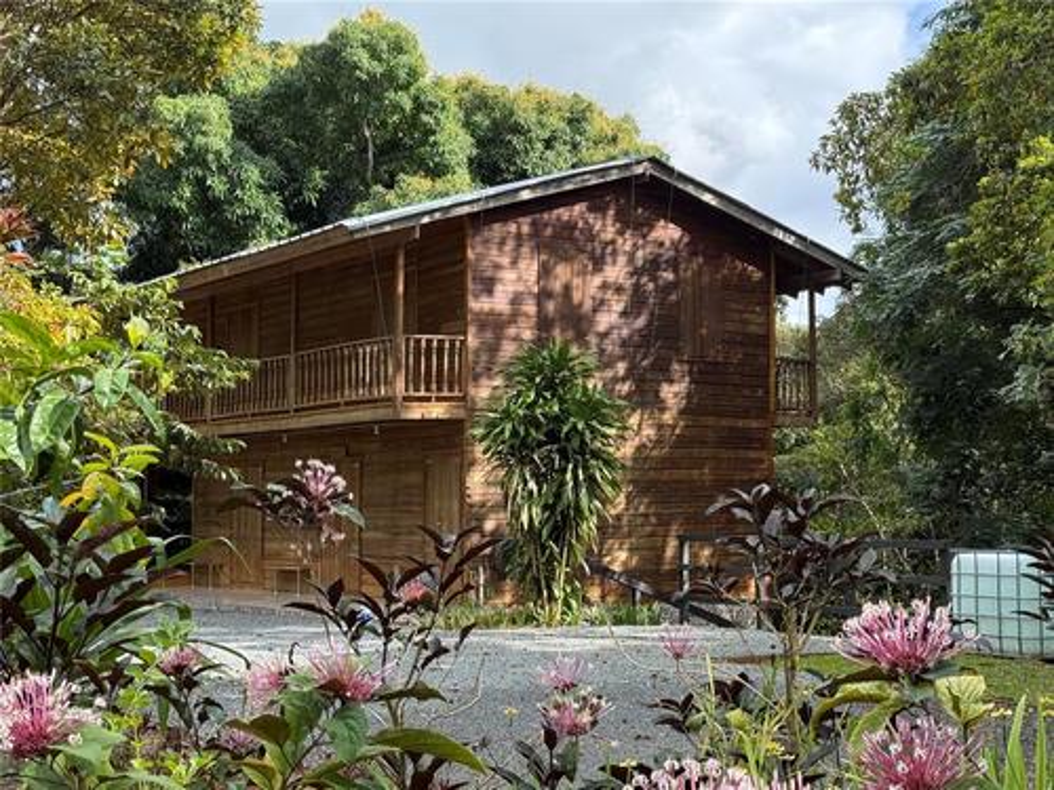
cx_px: 527
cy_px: 395
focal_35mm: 48
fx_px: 1462
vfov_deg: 30.3
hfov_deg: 39.7
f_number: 1.78
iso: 100
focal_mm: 6.76
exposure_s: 1/1027
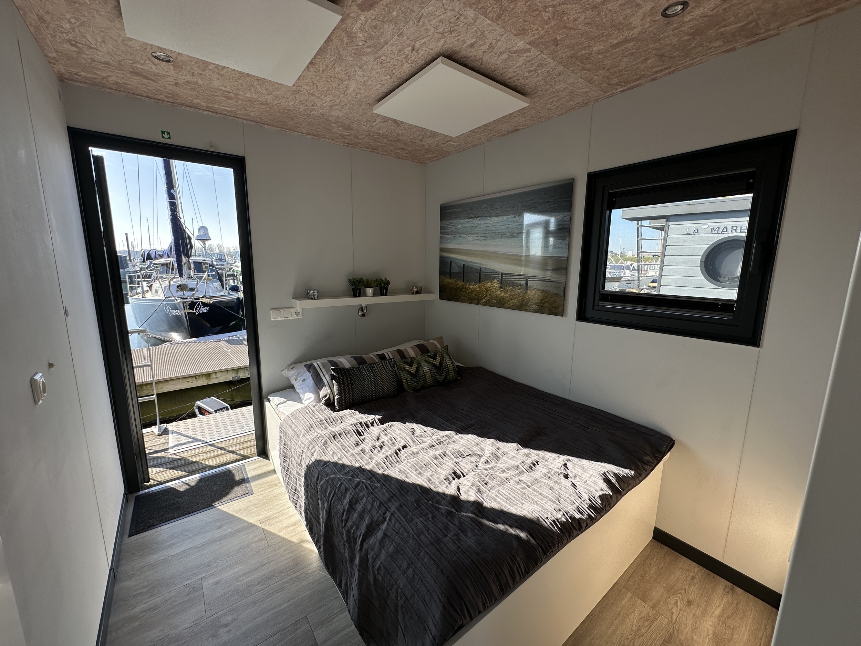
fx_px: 348
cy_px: 323
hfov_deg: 102.1
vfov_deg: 85.7
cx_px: 430
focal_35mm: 14
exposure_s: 1/584
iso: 40
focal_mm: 2.22
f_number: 2.2
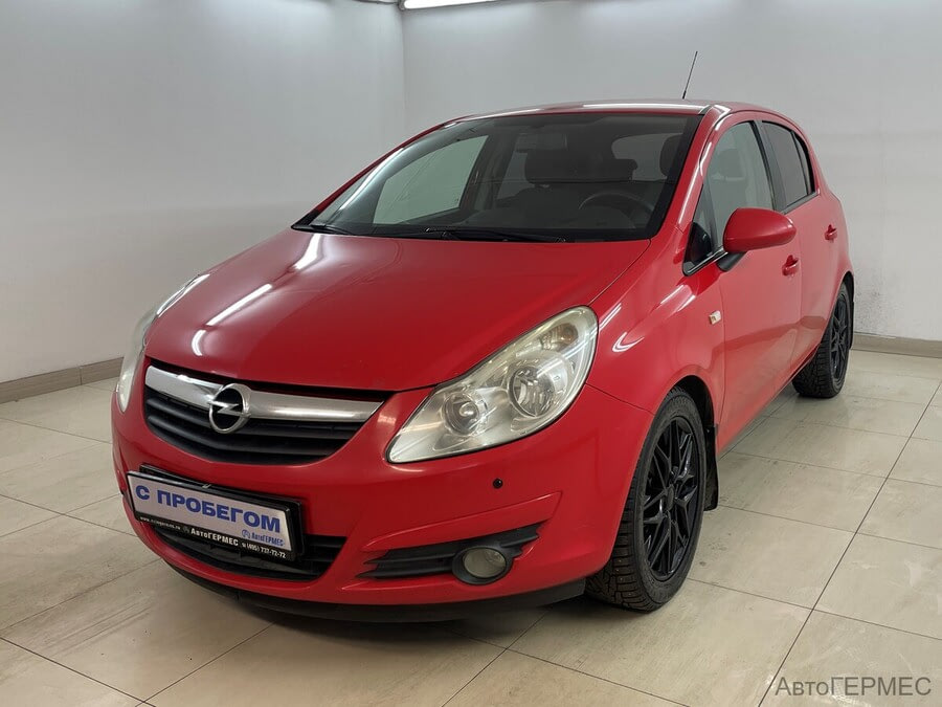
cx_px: 471
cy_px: 354
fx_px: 708
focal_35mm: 26
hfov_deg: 67.3
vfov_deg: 53.1
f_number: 1.6
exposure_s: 1/100
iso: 125
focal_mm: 4.2
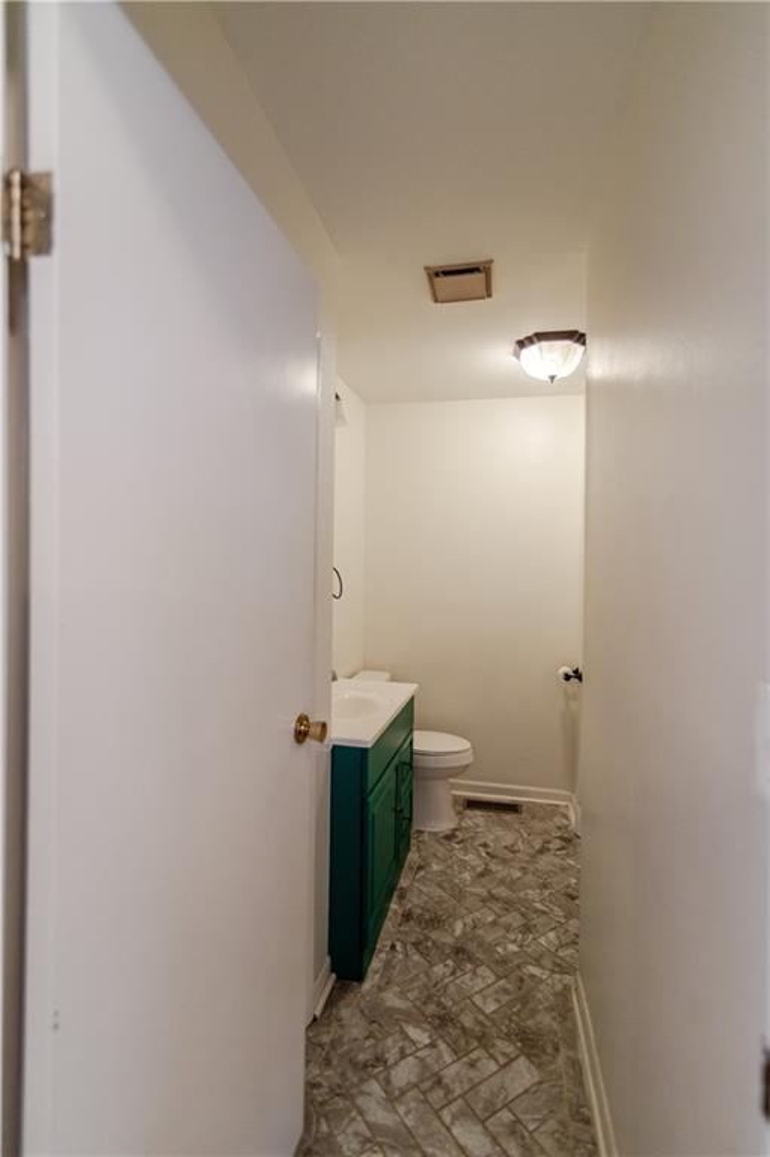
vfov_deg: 96.8
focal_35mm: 16
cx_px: 385
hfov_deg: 73.7
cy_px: 578
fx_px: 514
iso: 1250
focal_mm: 16
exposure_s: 1/160
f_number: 2.8
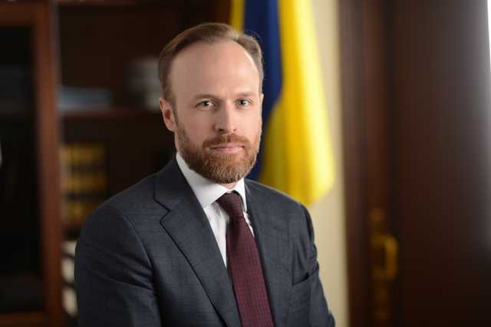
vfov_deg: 8.6
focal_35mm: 160
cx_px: 246
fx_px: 2181
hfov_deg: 12.8
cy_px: 164
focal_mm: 160
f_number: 4.5
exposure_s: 1/200
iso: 100
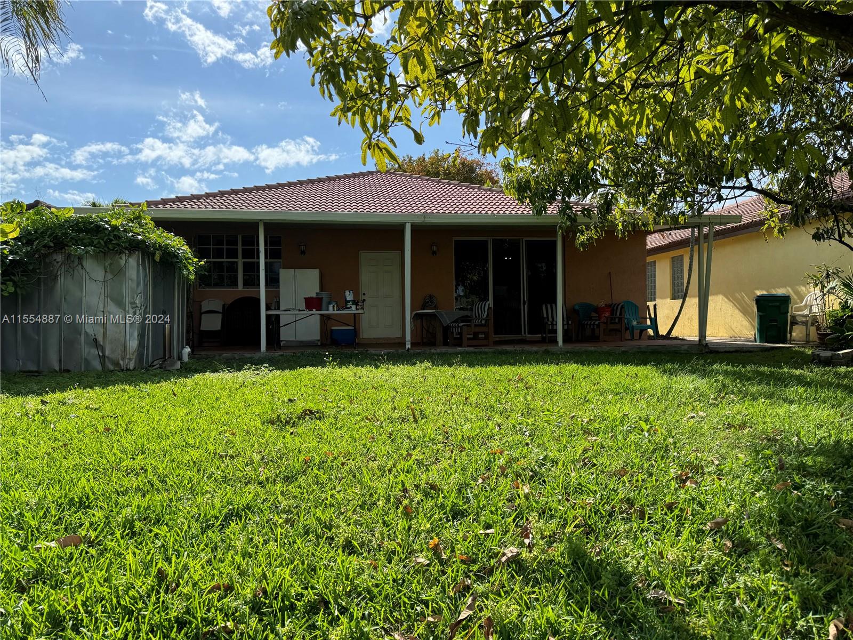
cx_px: 426
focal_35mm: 24
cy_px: 320
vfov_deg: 56.8
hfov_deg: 71.6
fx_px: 591
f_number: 1.78
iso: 80
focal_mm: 6.86
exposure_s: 1/2959
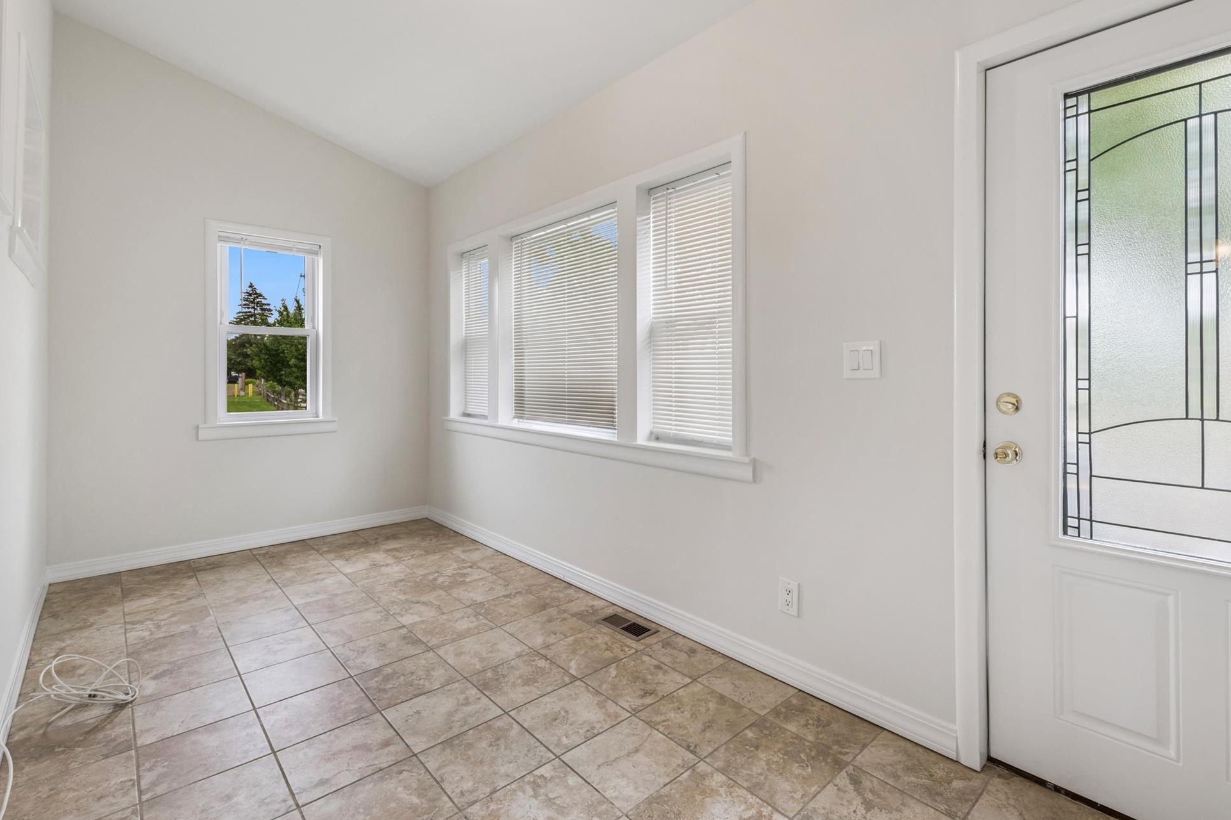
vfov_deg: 73.7
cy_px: 392
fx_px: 547
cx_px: 629
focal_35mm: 16
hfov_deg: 96.7
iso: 640
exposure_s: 1/25
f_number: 14
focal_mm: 15
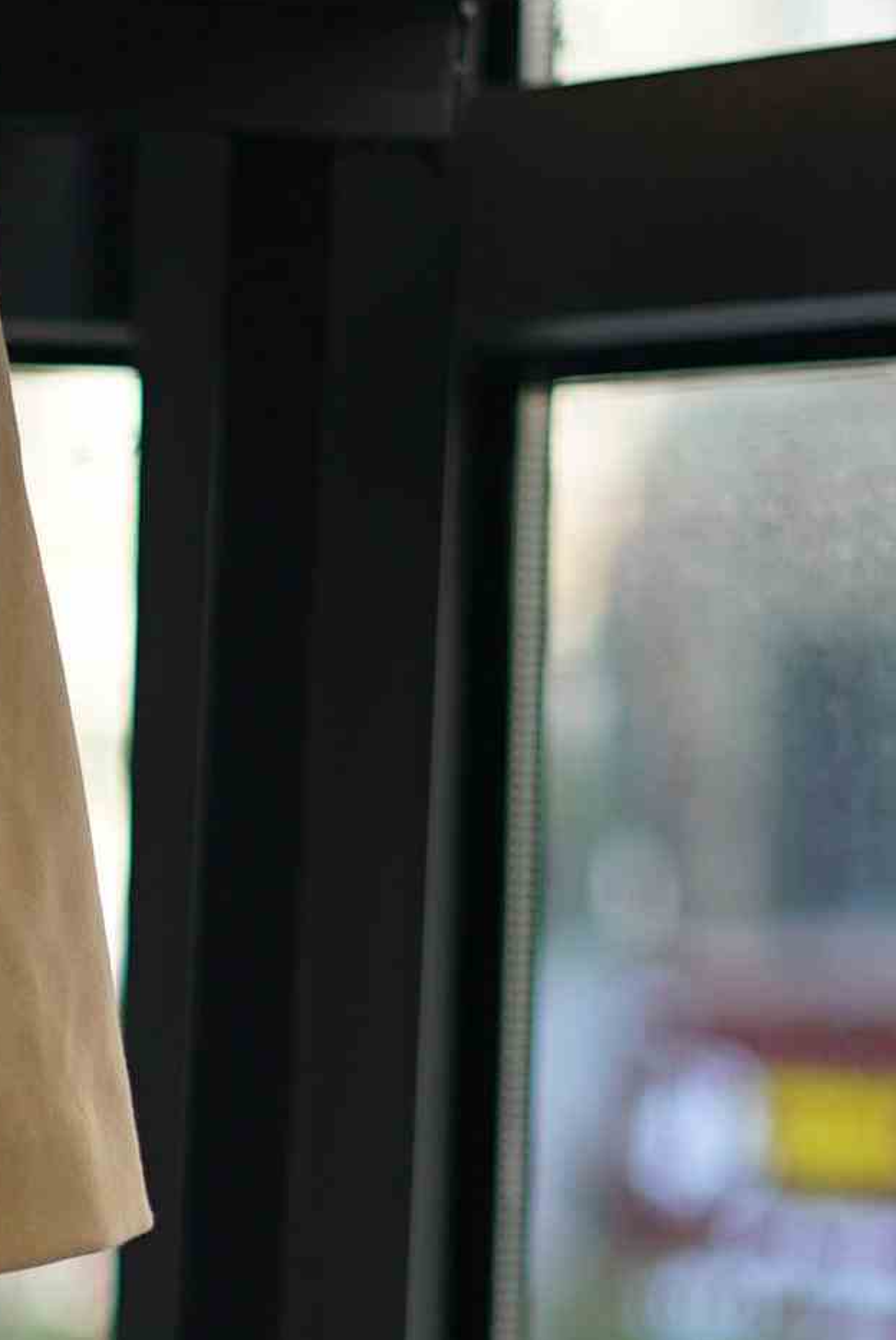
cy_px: 1498
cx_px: -883
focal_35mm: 227
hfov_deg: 5.9
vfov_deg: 9.0
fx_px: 8461
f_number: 1.8
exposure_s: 1/250
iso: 200
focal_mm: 50
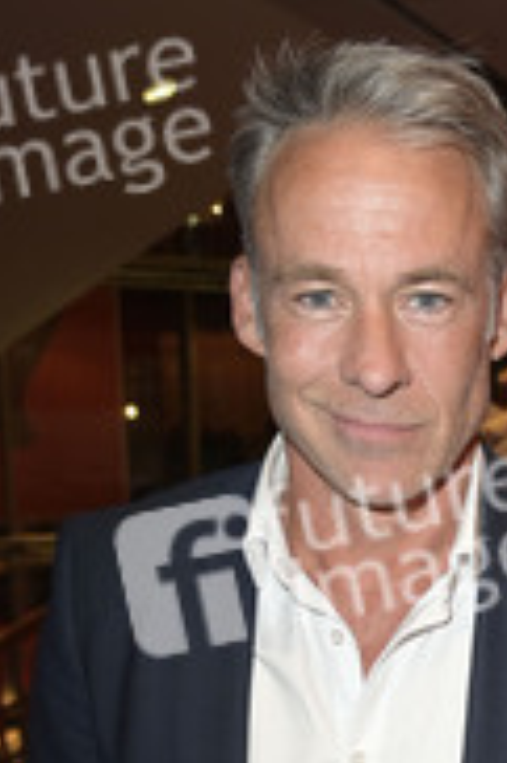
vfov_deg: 28.6
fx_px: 1397
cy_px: 767
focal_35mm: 66
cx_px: 453
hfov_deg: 20.2
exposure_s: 1/60
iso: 1600
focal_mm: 30
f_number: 5.6
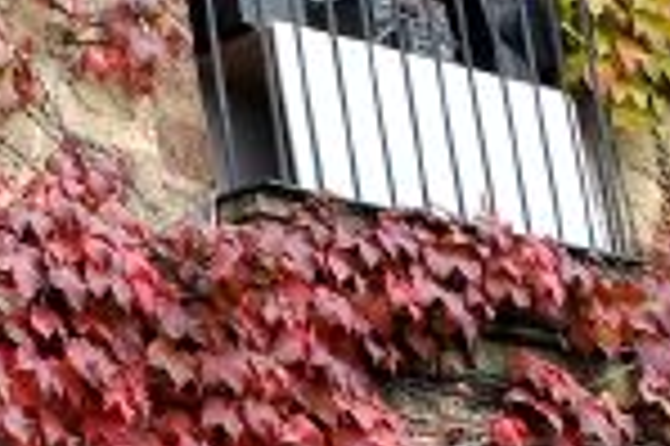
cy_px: -419
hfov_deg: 9.8
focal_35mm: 186
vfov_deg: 7.1
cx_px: -913
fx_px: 3458
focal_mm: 18
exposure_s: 1/160
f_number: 6.3
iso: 500
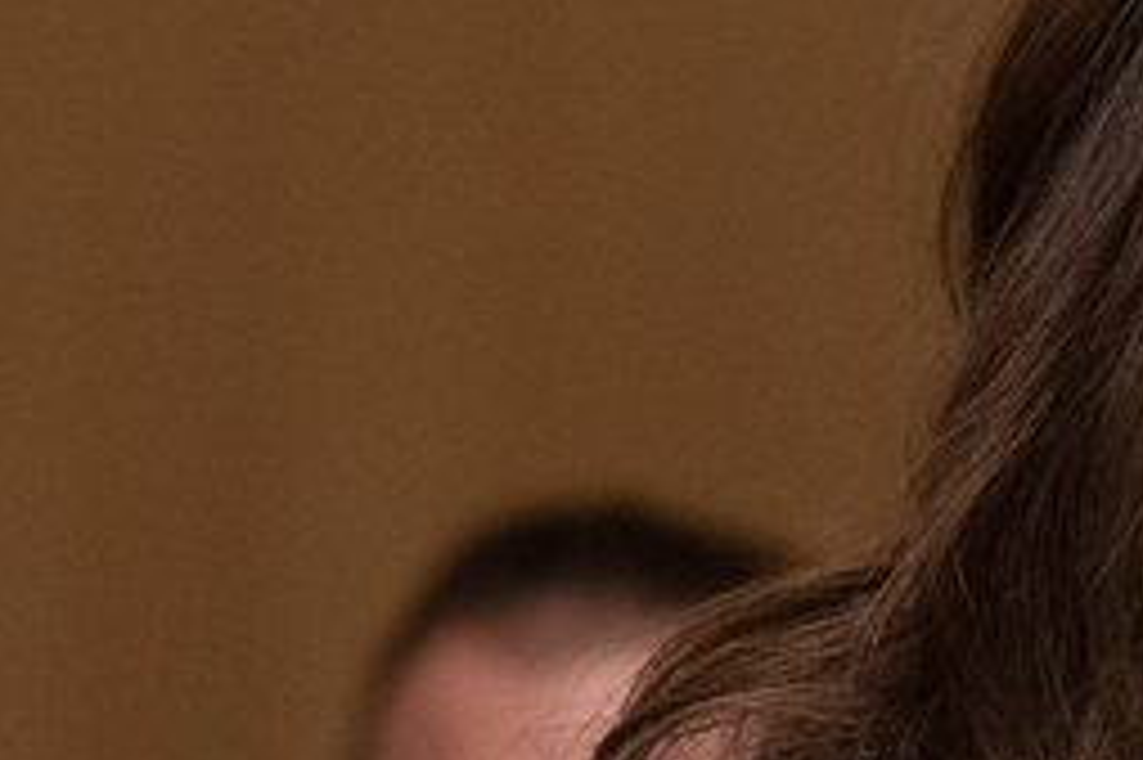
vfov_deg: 3.2
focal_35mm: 423
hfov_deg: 4.8
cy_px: 951
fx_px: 13421
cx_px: 1868
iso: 3200
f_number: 2.8
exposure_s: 1/1000
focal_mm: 70
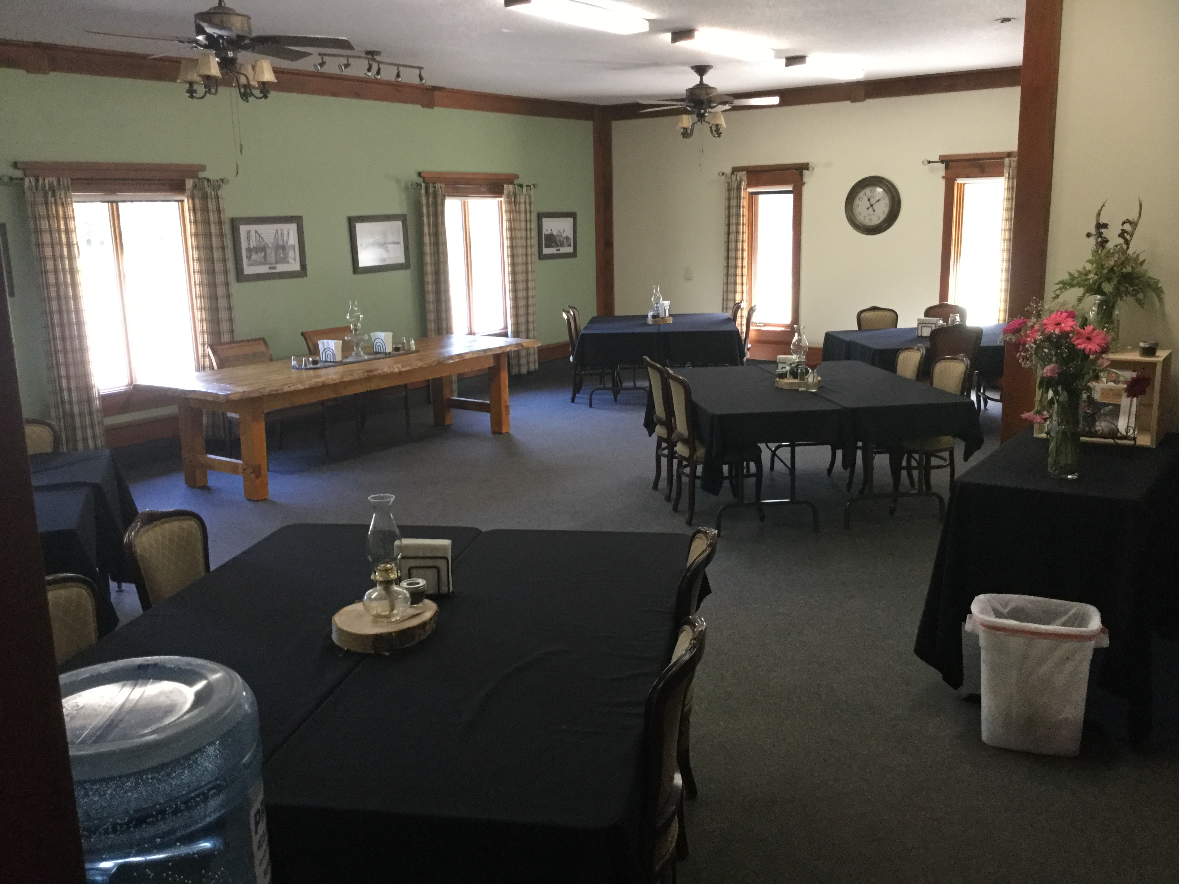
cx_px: 590
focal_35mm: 31
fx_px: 1056
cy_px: 442
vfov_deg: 45.4
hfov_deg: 58.4
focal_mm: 3.3
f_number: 2.4
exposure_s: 1/30
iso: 125
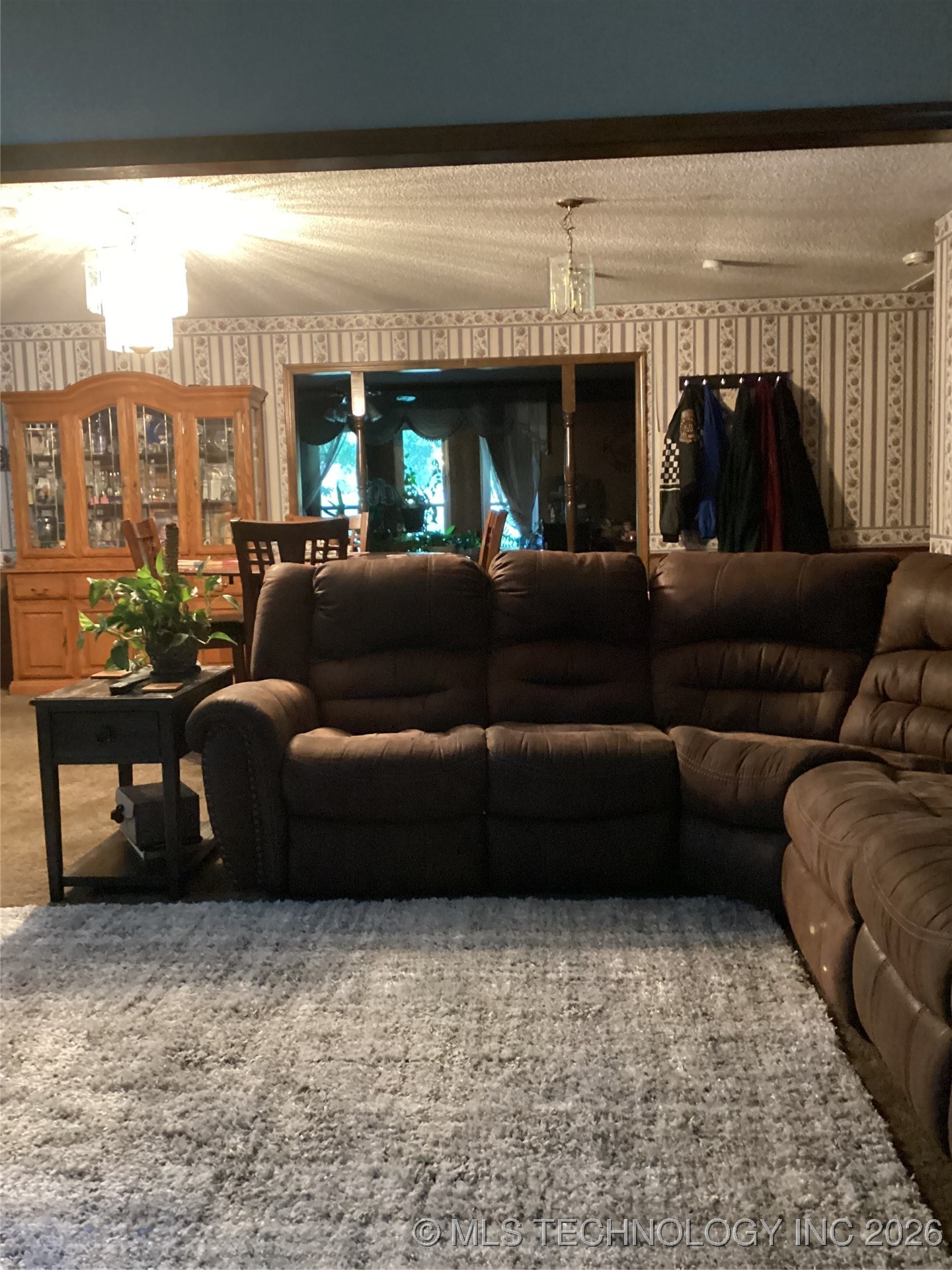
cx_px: 476
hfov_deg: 45.4
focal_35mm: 31
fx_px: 1137
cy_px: 635
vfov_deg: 58.4
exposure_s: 1/20
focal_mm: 3.3
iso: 640
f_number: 2.4
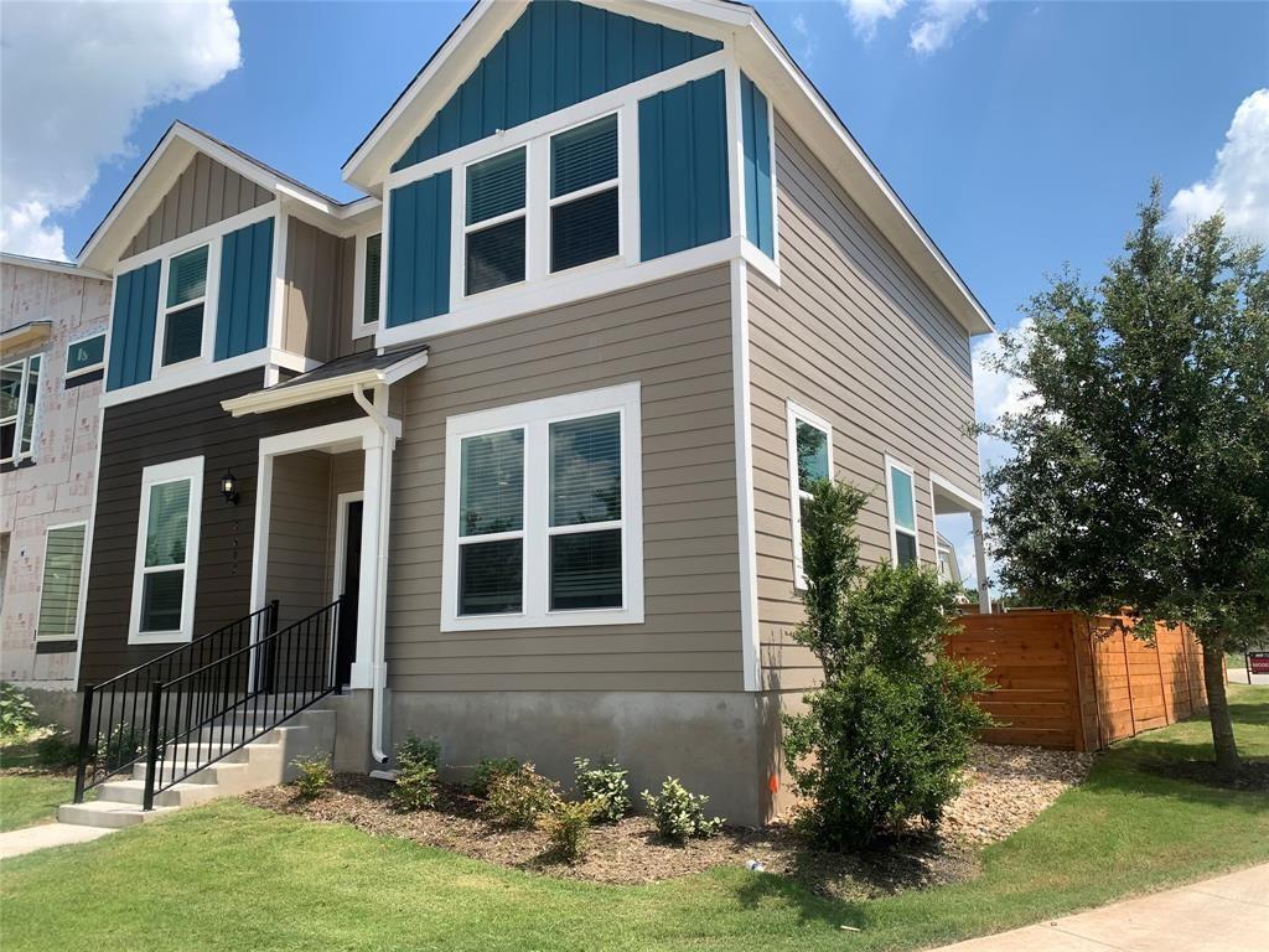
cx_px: 634
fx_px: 953
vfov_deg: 53.1
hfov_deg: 67.3
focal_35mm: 26
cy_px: 476
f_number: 1.8
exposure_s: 1/2160
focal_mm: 4.25
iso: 25
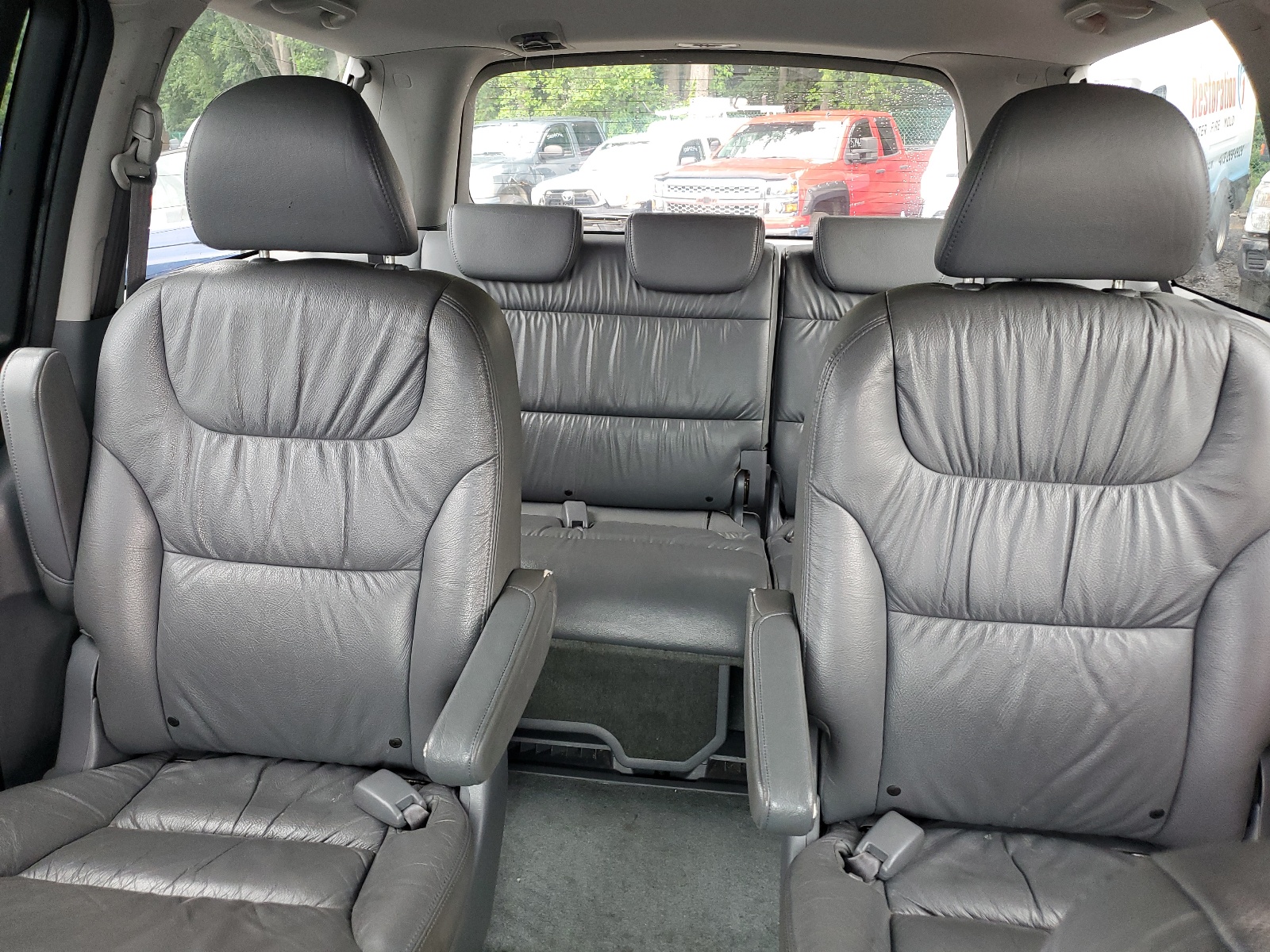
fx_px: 954
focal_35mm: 26
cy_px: 476
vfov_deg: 53.1
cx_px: 635
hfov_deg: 67.3
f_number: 1.5
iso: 113
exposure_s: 1/60.2
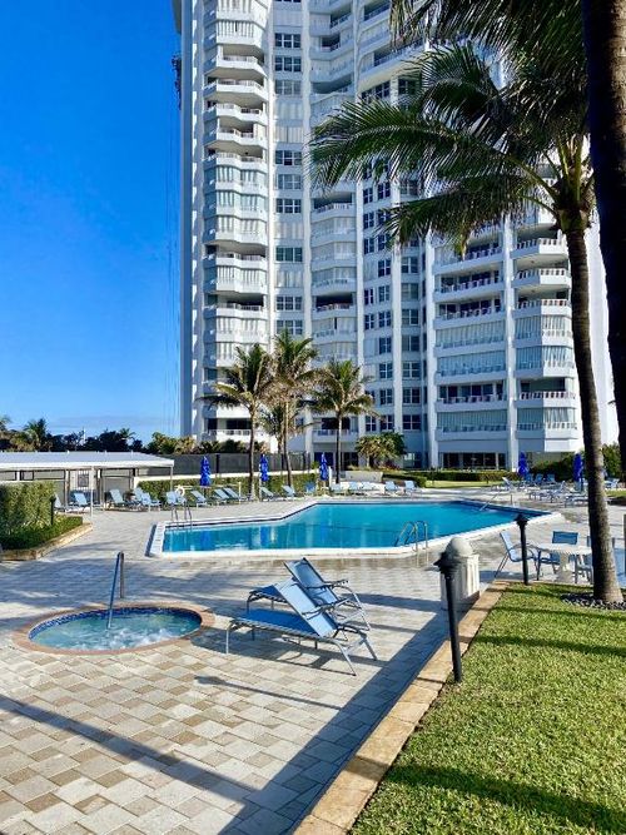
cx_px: 313
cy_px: 418
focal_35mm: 26
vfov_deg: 67.3
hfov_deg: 53.0
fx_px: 627
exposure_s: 1/2755
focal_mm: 4.25
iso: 32
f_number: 1.8
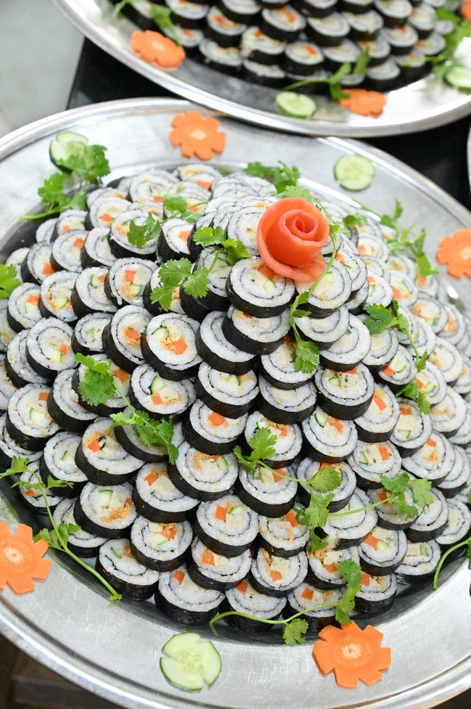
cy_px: 354
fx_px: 1081
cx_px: 236
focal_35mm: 55
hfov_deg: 24.6
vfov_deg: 36.3
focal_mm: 55
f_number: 5
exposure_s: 1/320
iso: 25600
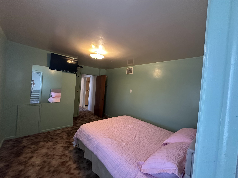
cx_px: 119
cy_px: 89
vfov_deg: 85.7
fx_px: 96
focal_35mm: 14
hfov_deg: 102.1
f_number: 2.2
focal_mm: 2.22
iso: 800
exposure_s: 1/60
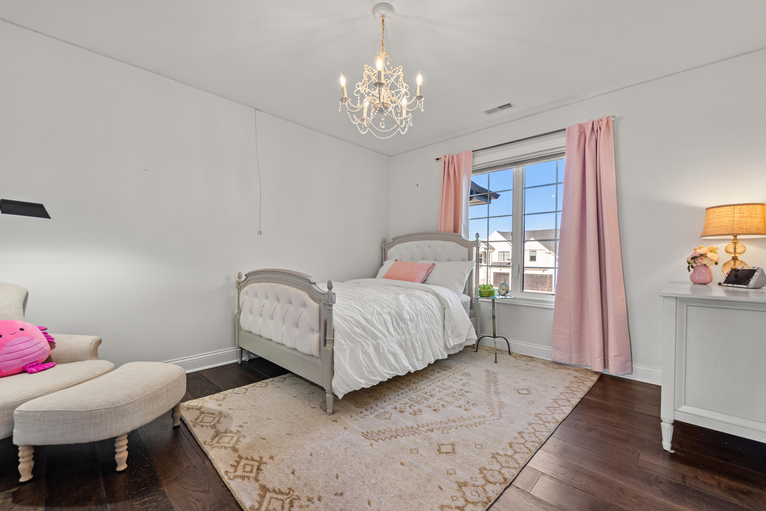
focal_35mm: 15
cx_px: 383
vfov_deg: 77.4
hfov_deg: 100.4
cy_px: 256
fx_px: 319
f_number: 10
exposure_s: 1/40
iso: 250
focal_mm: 15
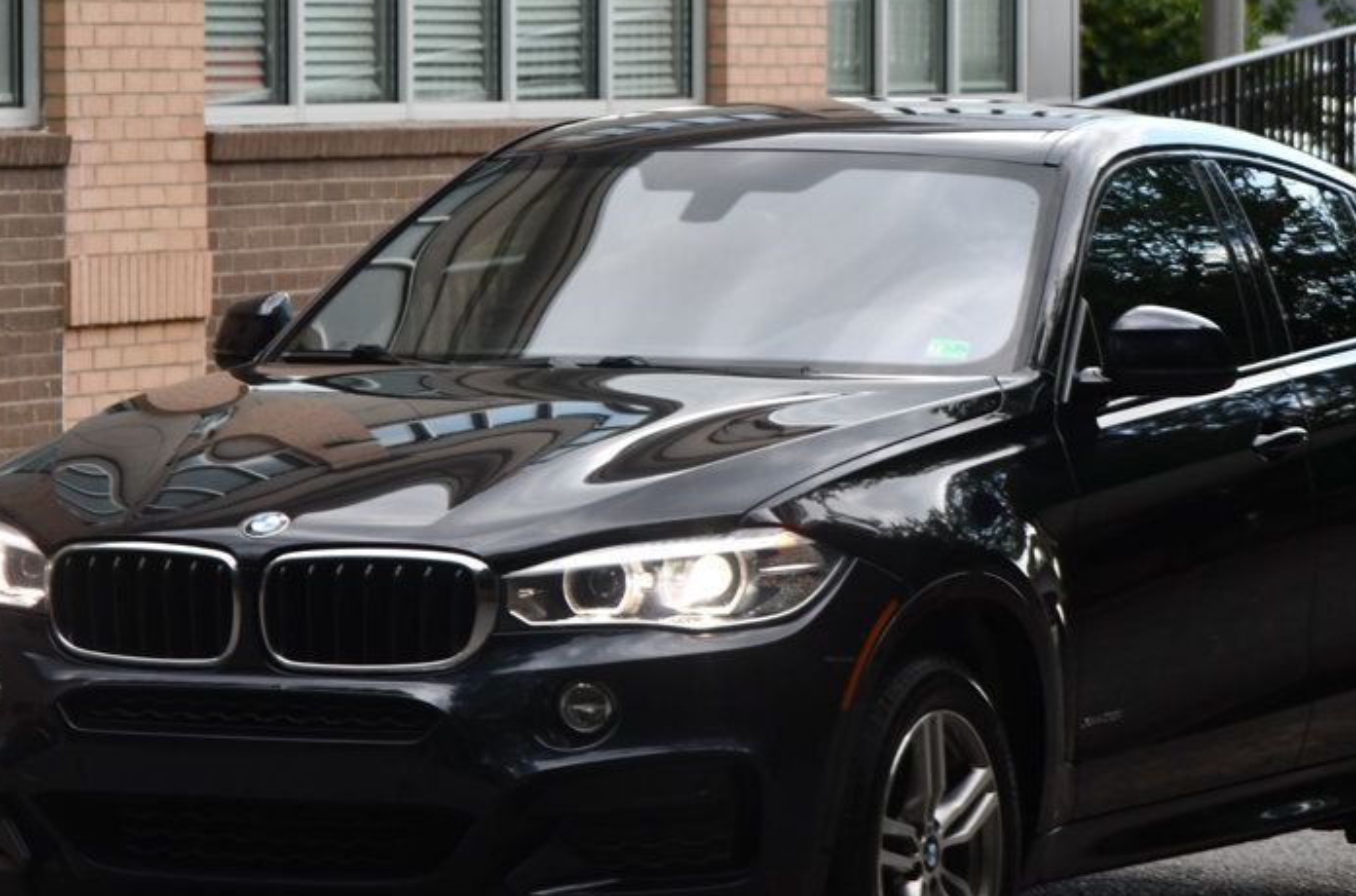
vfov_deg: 6.1
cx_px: 734
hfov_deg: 9.2
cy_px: 434
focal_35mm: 225
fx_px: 8452
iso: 400
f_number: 5
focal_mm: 102
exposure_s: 1/250
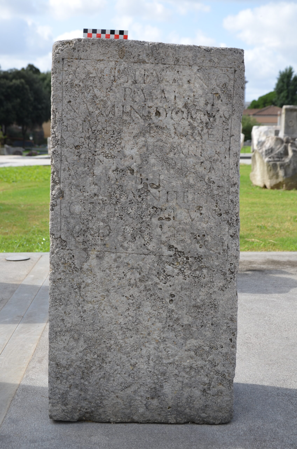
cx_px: 148
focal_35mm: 52
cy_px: 224
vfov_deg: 37.9
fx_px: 652
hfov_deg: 25.6
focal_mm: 35
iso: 140
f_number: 8
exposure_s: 1/250
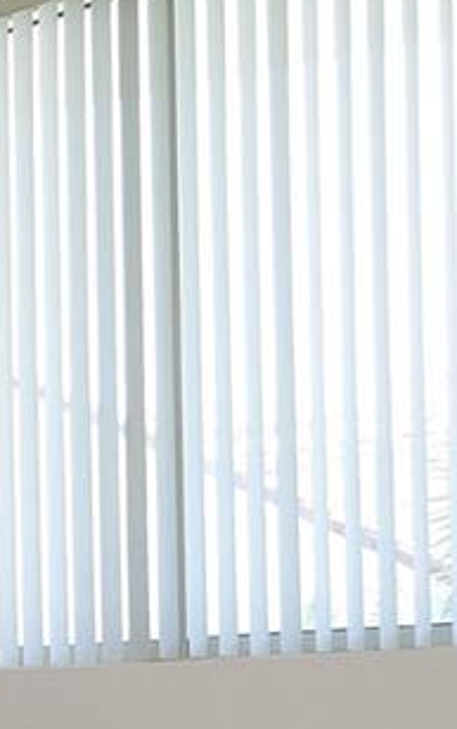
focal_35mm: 66
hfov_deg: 17.5
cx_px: -256
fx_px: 1313
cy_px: 724
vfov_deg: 29.1
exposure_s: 1/142
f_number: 2.2
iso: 75
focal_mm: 2.35
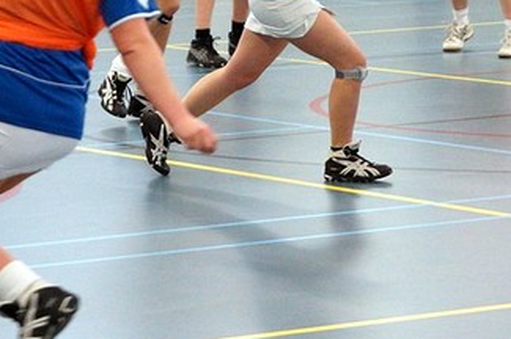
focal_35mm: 236
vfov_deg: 5.8
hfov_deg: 8.7
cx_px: 278
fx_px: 3346
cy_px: -82
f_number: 2.8
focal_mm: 50
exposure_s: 1/320
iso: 1250
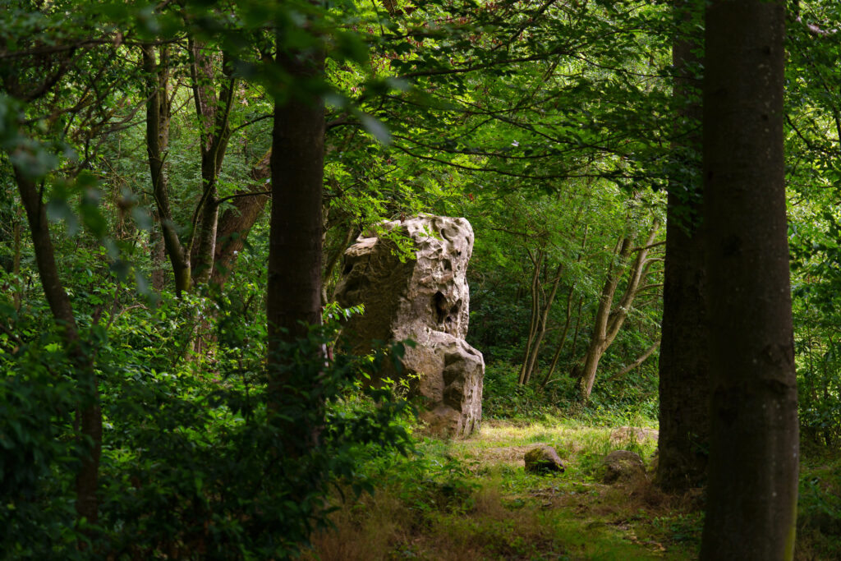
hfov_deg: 28.4
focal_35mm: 71
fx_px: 1659
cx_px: 420
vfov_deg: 19.2
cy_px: 280
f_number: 4
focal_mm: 71
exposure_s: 1/250
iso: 320
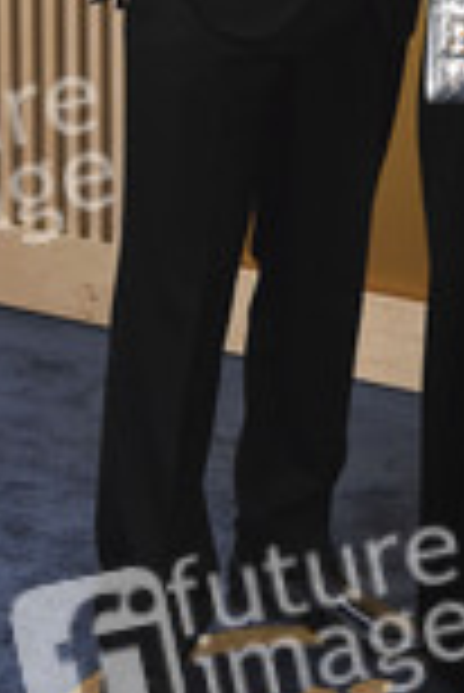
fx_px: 2508
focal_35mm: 130
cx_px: 376
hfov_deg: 10.5
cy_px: -40
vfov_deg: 15.4
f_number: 5
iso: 2500
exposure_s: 1/250
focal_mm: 50
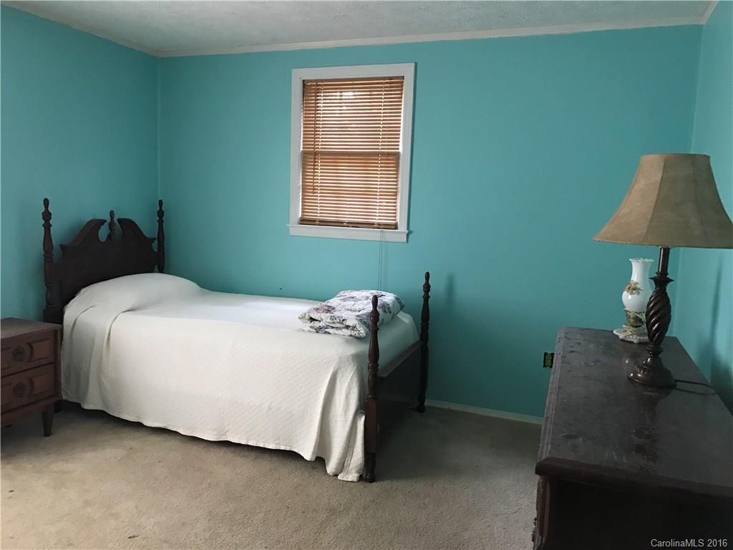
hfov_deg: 63.4
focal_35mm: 28
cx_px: 366
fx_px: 593
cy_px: 275
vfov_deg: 49.7
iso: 100
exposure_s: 1/7
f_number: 1.8
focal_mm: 3.99
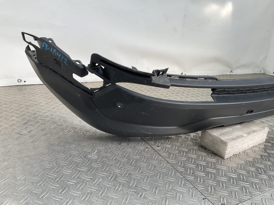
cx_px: 137
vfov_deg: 48.2
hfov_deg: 61.7
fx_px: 230
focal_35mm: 29
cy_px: 102
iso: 16
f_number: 1.8
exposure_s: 1/139
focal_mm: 3
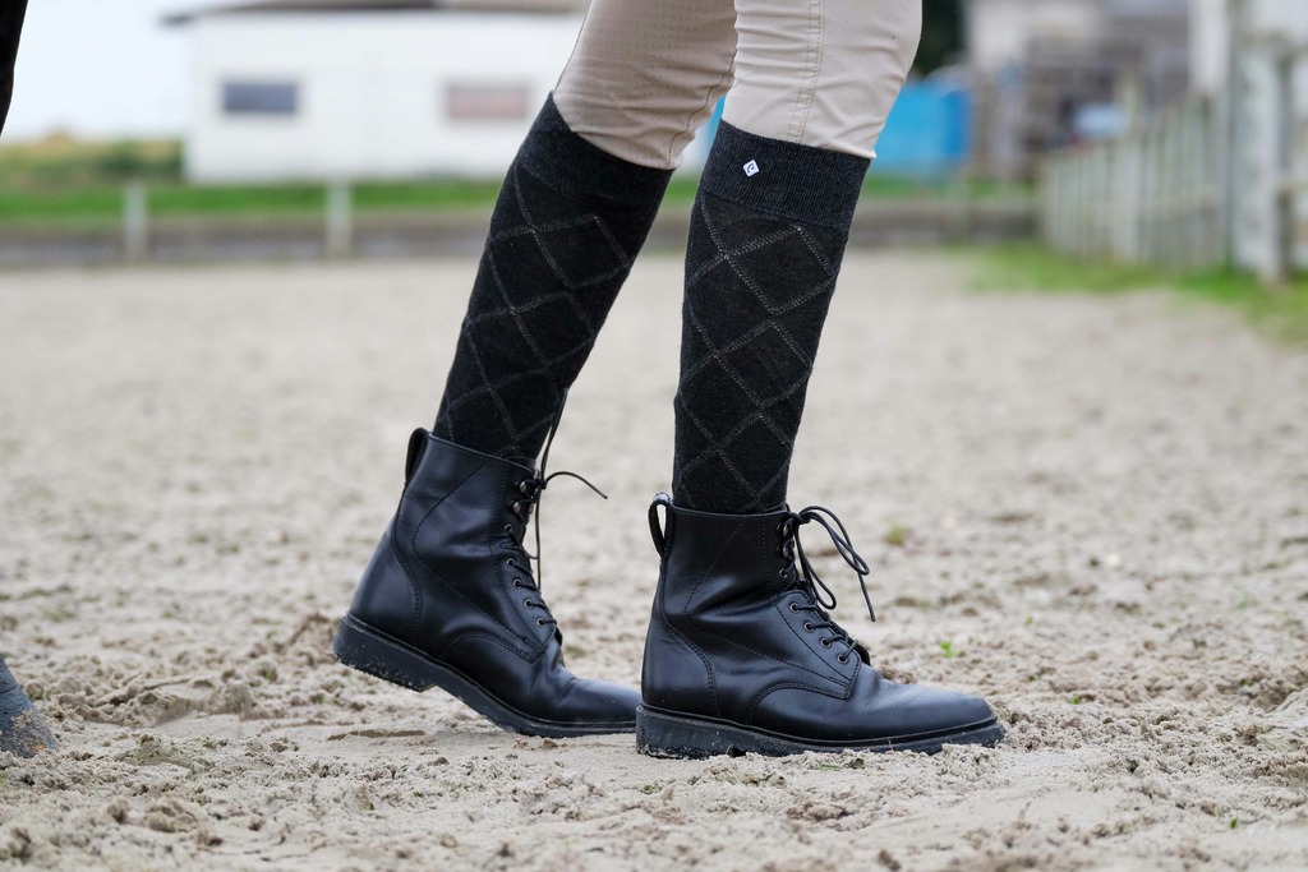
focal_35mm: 133
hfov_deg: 15.4
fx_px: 4833
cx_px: 654
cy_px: 436
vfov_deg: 10.3
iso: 1250
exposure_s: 1/500
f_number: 4
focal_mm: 88.8
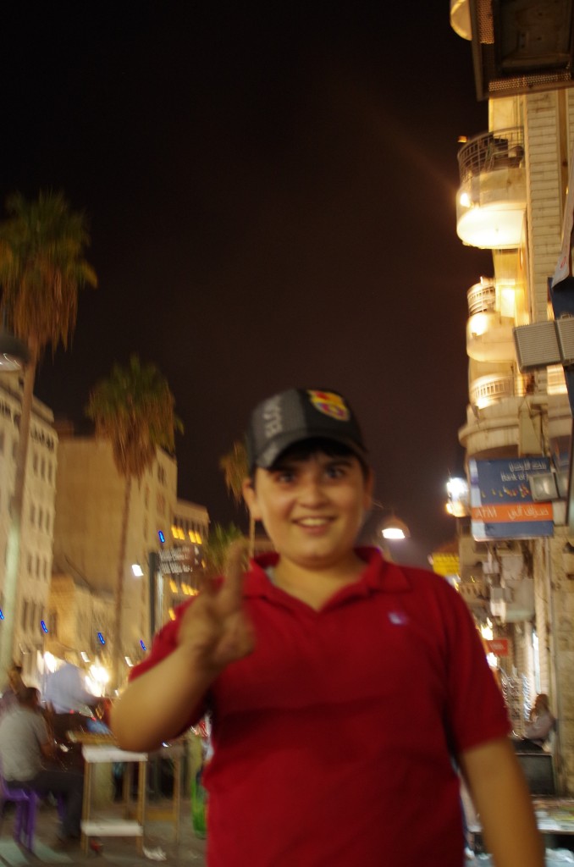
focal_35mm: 49
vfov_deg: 40.4
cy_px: 434
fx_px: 1177
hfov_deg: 27.4
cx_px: 287
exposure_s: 1/2.5
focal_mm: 33
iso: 800
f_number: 4
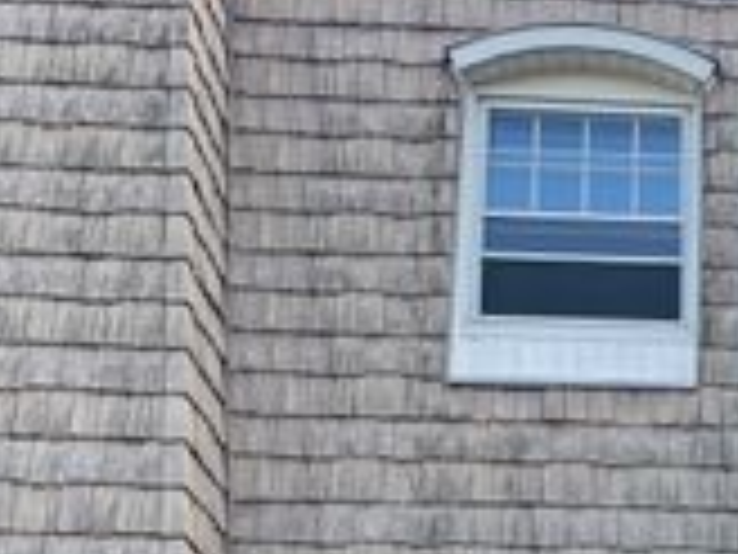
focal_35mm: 76
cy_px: 723
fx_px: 1620
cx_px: 950
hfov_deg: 22.9
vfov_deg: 18.1
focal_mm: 5.1
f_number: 1.6
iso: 32
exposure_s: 1/435
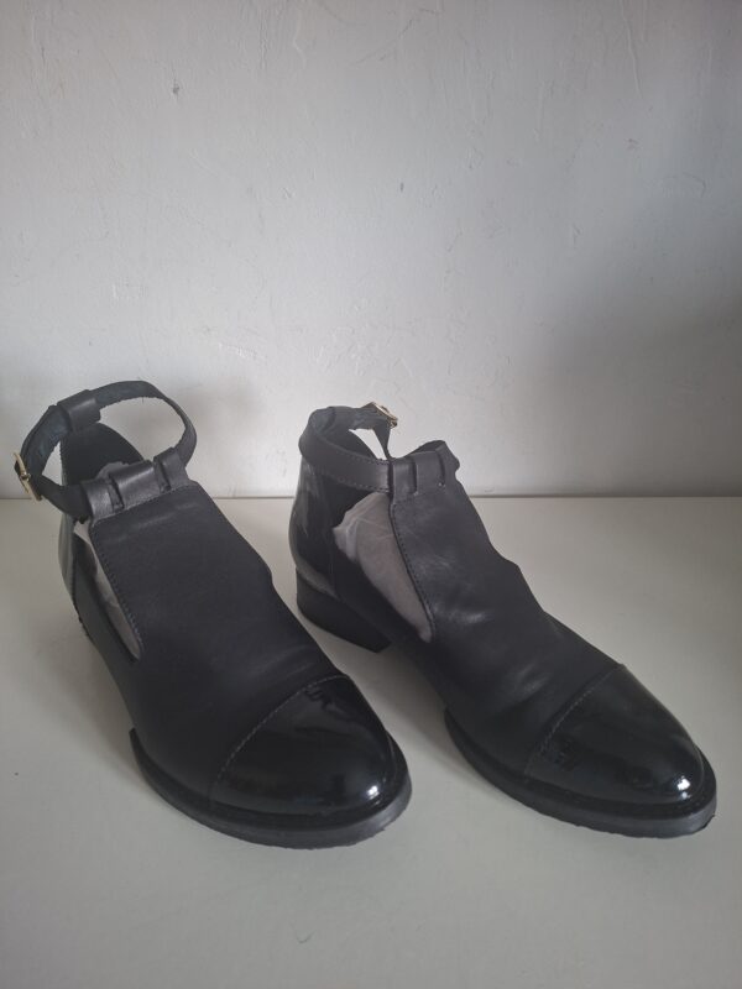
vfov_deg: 73.9
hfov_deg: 58.9
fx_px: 657
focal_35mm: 23
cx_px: 371
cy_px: 494
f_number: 1.8
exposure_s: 1/33
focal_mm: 5.54
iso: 320
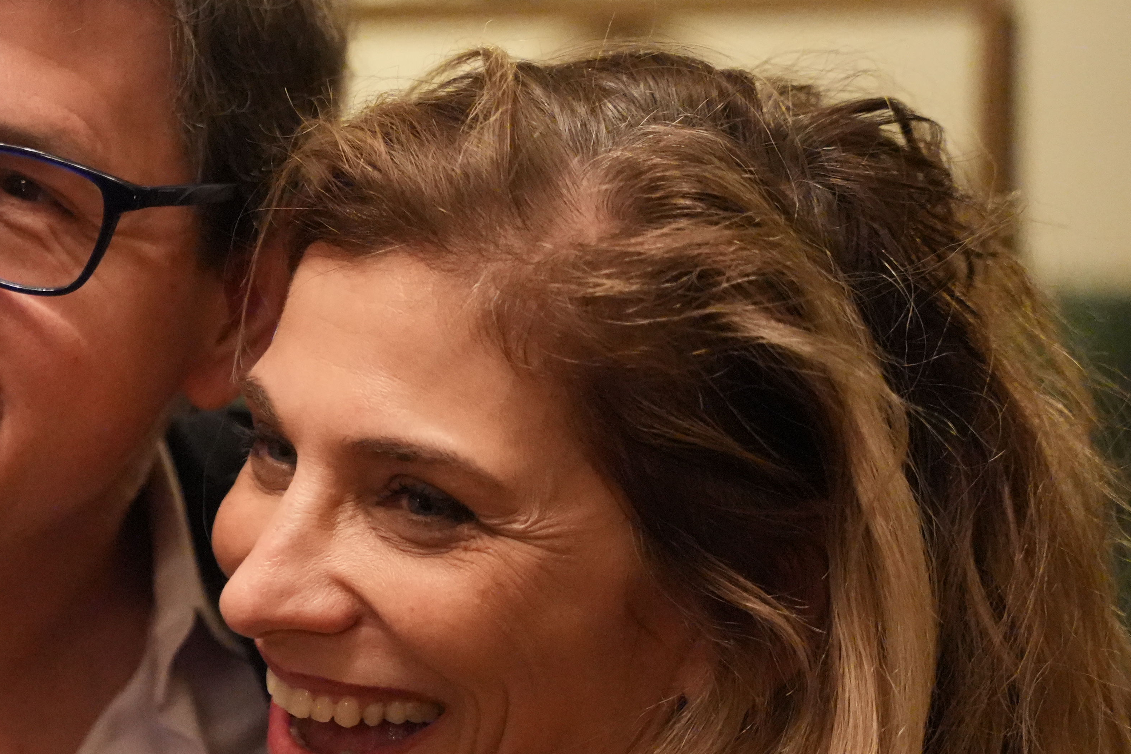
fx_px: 4869
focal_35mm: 155
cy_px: 492
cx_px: -73
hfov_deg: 13.0
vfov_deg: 8.8
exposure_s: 1/500
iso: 12800
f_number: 2.8
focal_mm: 70
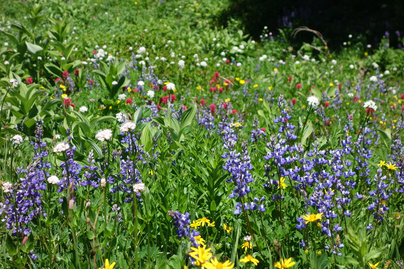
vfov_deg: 14.6
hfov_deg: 21.7
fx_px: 1055
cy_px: 134
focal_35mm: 94
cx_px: 202
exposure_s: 1/400
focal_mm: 34.94
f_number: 5.6
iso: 125
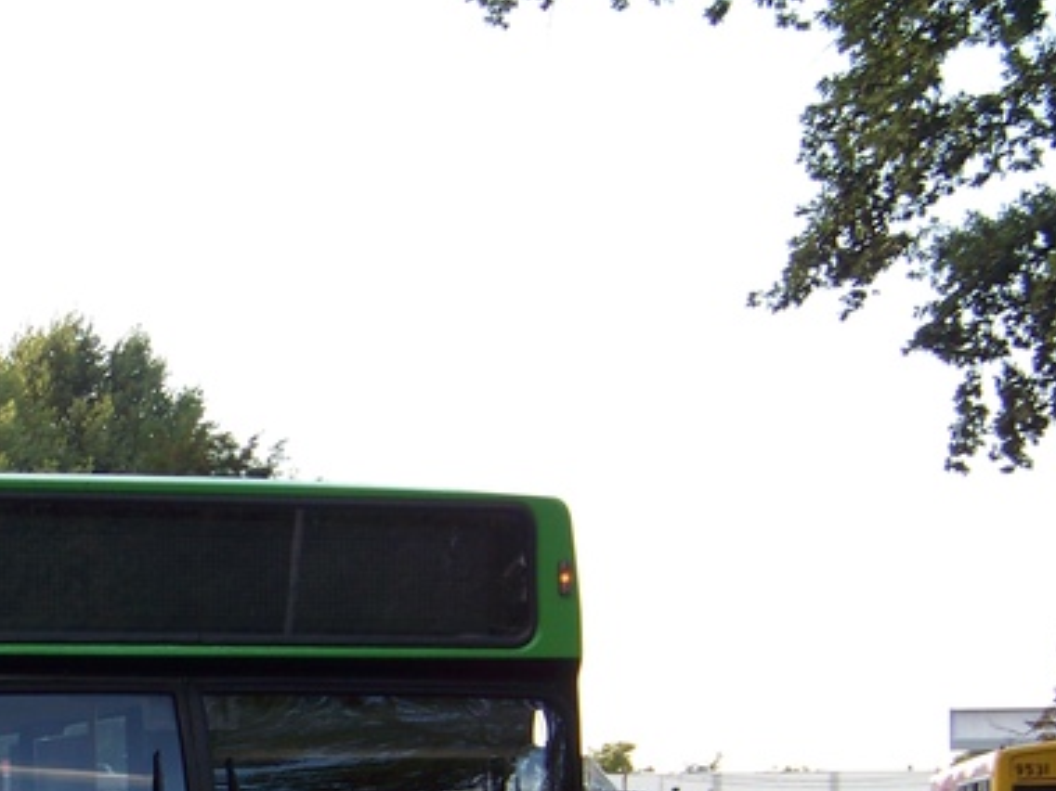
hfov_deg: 16.6
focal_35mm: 116
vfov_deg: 12.6
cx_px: -3
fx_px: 3538
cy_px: 760
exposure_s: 1/125
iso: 64
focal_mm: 9.36
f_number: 3.2
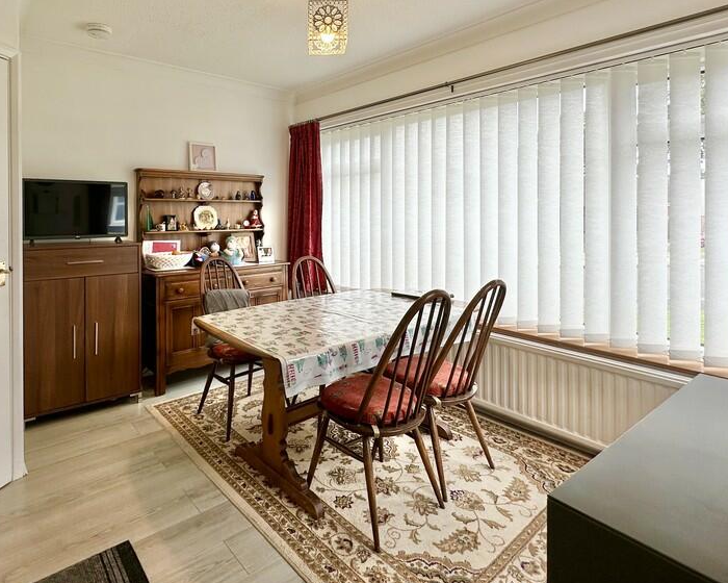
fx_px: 431
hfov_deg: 79.4
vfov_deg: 66.9
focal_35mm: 20
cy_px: 214
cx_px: 288
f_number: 2.2
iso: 40
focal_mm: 2.22
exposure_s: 1/156
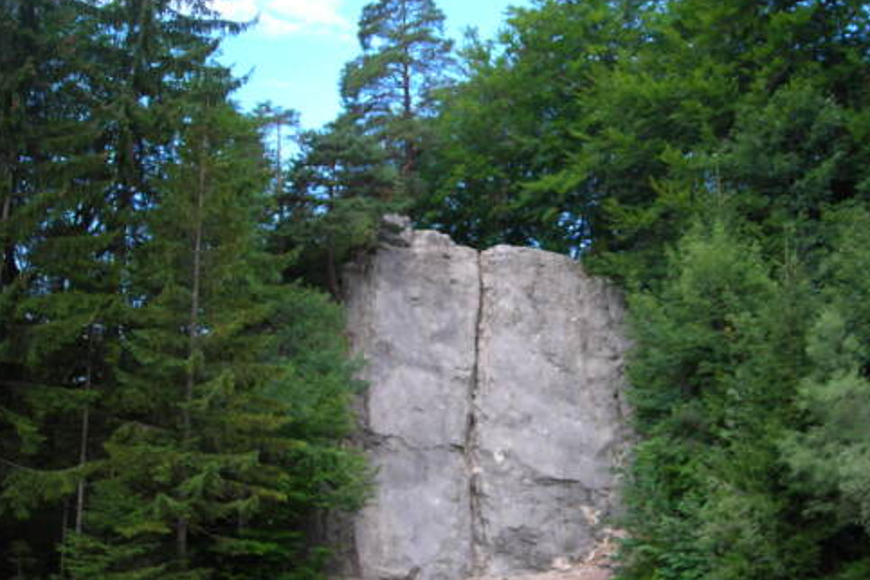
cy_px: 330
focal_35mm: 48
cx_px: 518
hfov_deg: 40.9
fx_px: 1160
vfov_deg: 28.0
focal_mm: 6.3
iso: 50
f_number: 3.2
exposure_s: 1/114
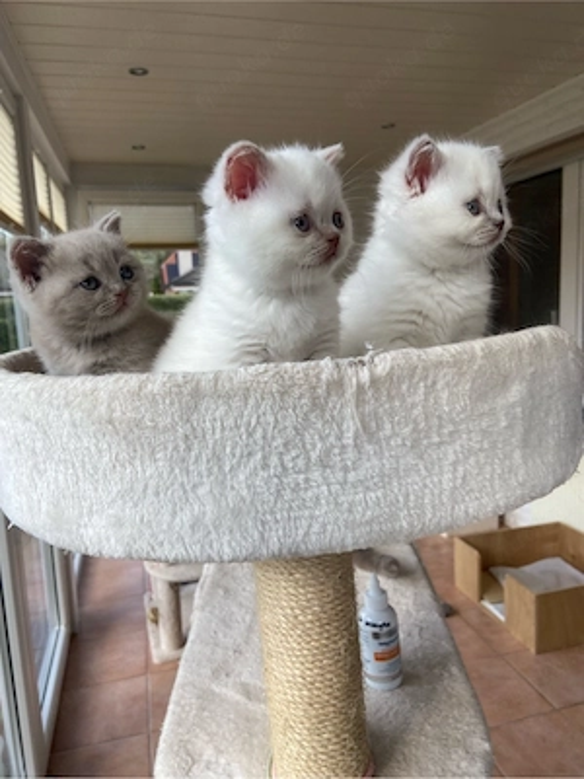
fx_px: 585
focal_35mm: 26
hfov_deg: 53.1
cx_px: 292
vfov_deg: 67.3
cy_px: 390
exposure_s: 1/426
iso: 32
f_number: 1.8
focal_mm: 4.25
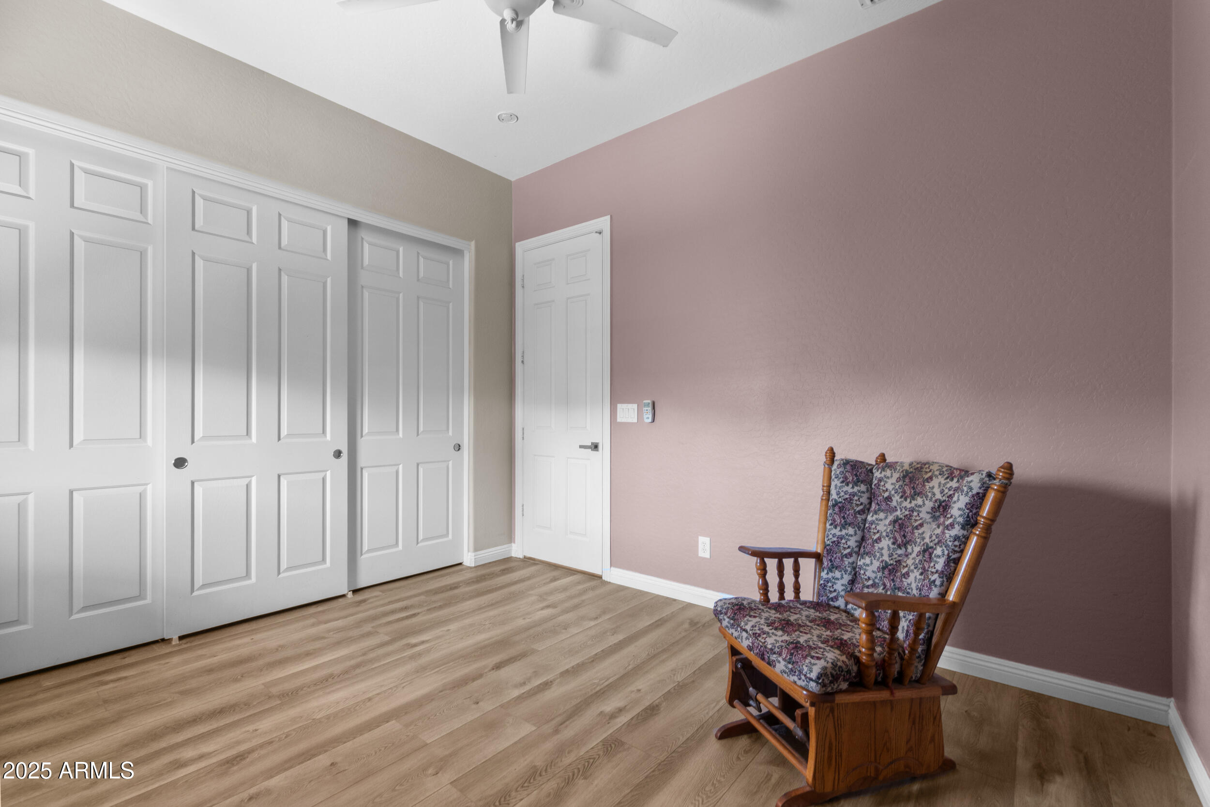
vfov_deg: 77.3
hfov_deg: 100.4
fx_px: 504
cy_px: 404
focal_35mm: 15
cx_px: 605
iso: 250
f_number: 9
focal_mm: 10
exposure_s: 3.2
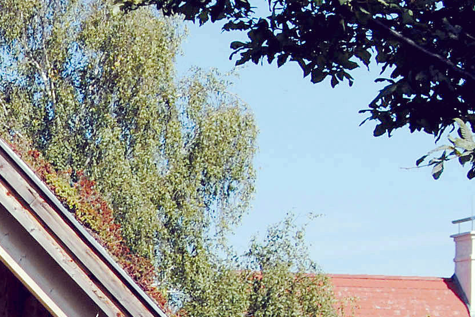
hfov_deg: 10.0
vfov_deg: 6.9
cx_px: -319
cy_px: 448
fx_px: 2599
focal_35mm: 197
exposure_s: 1/250
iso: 100
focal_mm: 28
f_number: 8
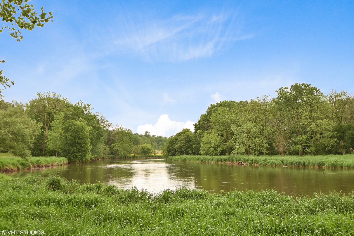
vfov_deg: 36.9
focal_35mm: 36
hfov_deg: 53.1
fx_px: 354
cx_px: 177
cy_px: 118
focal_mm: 24
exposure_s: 1/160
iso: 200
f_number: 8
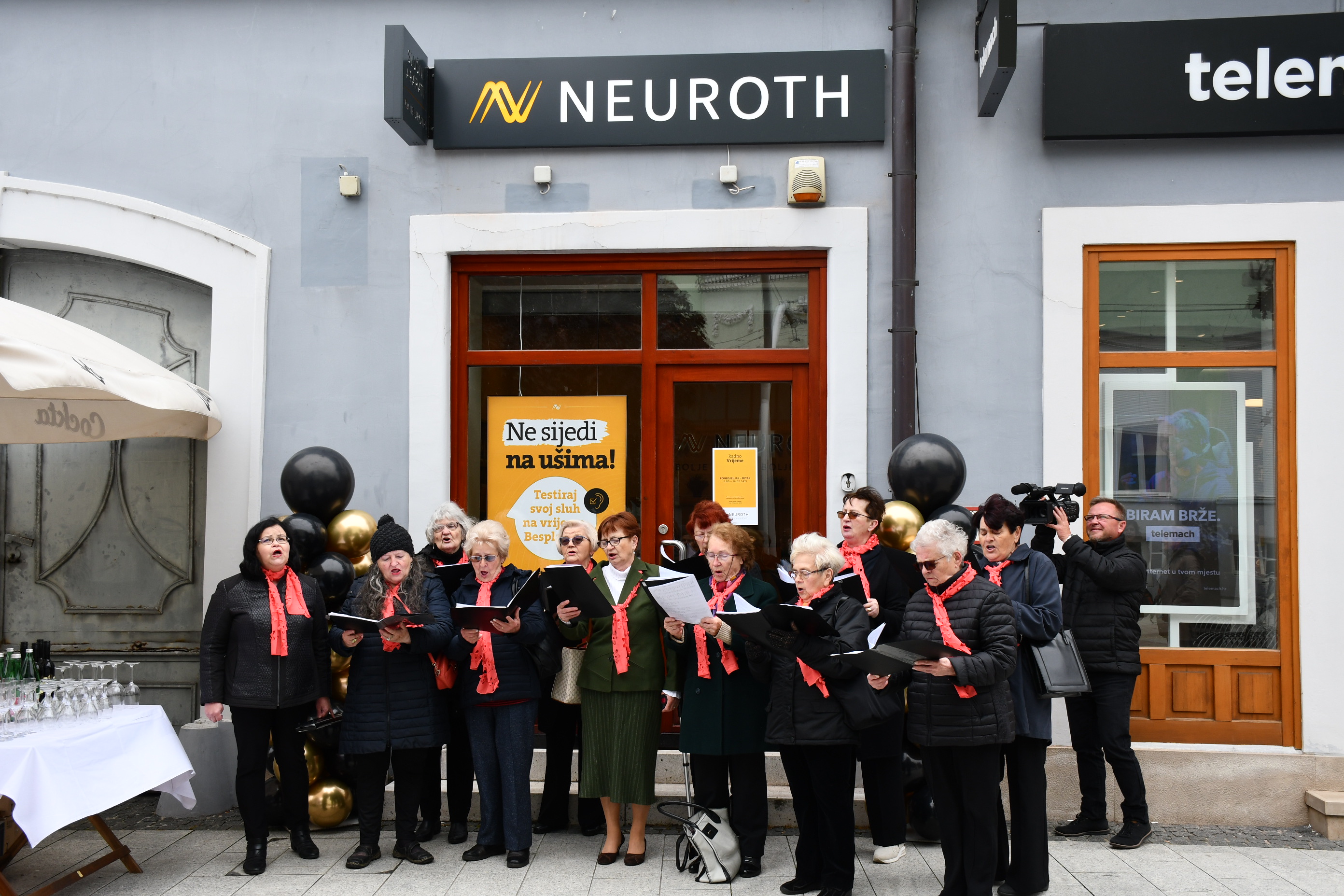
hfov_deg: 49.6
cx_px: 672
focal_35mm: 39
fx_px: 1456
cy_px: 448
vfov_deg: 34.2
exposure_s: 1/250
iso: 250
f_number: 5.6
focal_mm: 26
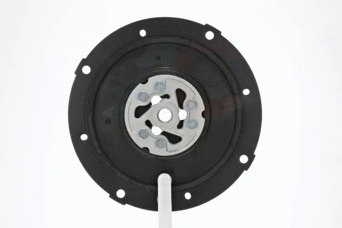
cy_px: 114
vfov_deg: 16.2
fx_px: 797
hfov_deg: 24.2
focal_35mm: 84
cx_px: 171
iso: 1600
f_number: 25
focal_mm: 56
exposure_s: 1/15
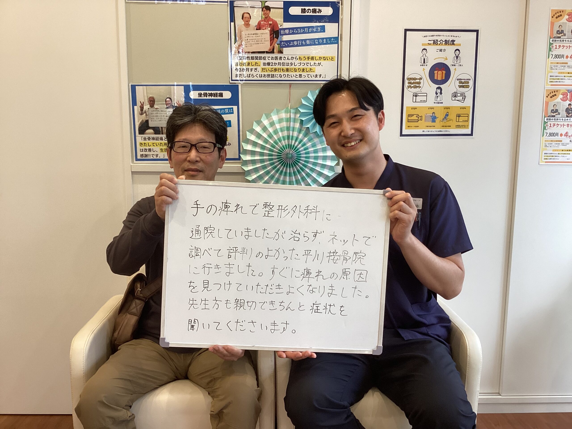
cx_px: 286
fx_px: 512
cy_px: 214
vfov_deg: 45.4
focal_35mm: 31
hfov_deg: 58.4
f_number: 2.4
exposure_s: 1/60
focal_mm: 3.3
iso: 80
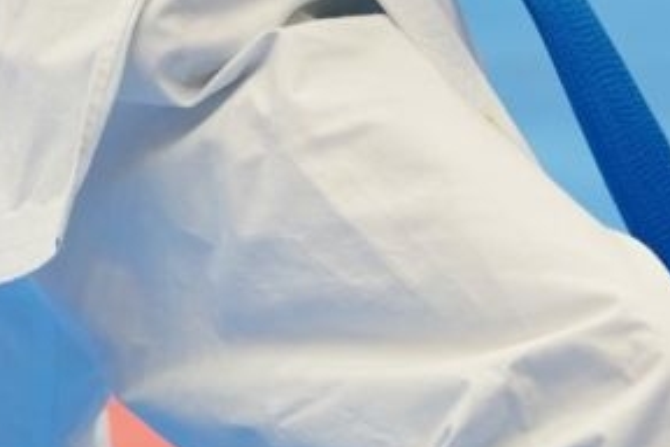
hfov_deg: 3.1
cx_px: 470
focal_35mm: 676
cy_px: -23
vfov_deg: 2.0
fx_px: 12580
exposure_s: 1/320
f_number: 2.8
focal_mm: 108
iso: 640
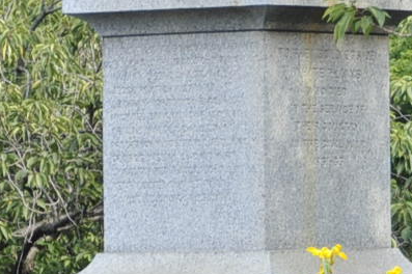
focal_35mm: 405
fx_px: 4631
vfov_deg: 3.4
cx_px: 328
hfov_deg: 5.1
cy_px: 64
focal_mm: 50
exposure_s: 1/125
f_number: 5.6
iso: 200
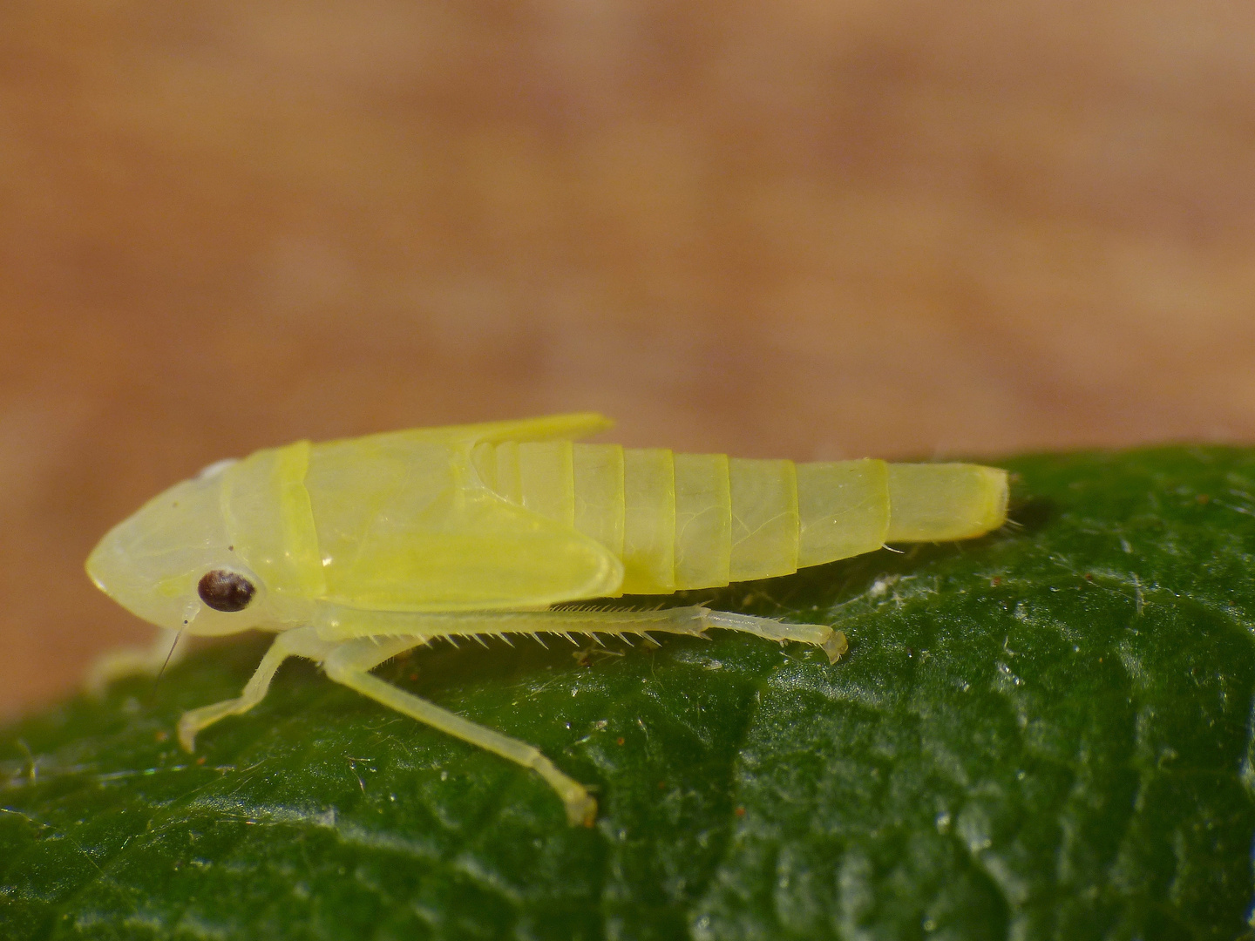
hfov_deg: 3.5
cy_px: 470
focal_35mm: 568
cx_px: 628
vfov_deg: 2.6
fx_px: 20593
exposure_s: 1/10
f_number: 8
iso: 100
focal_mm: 102.2
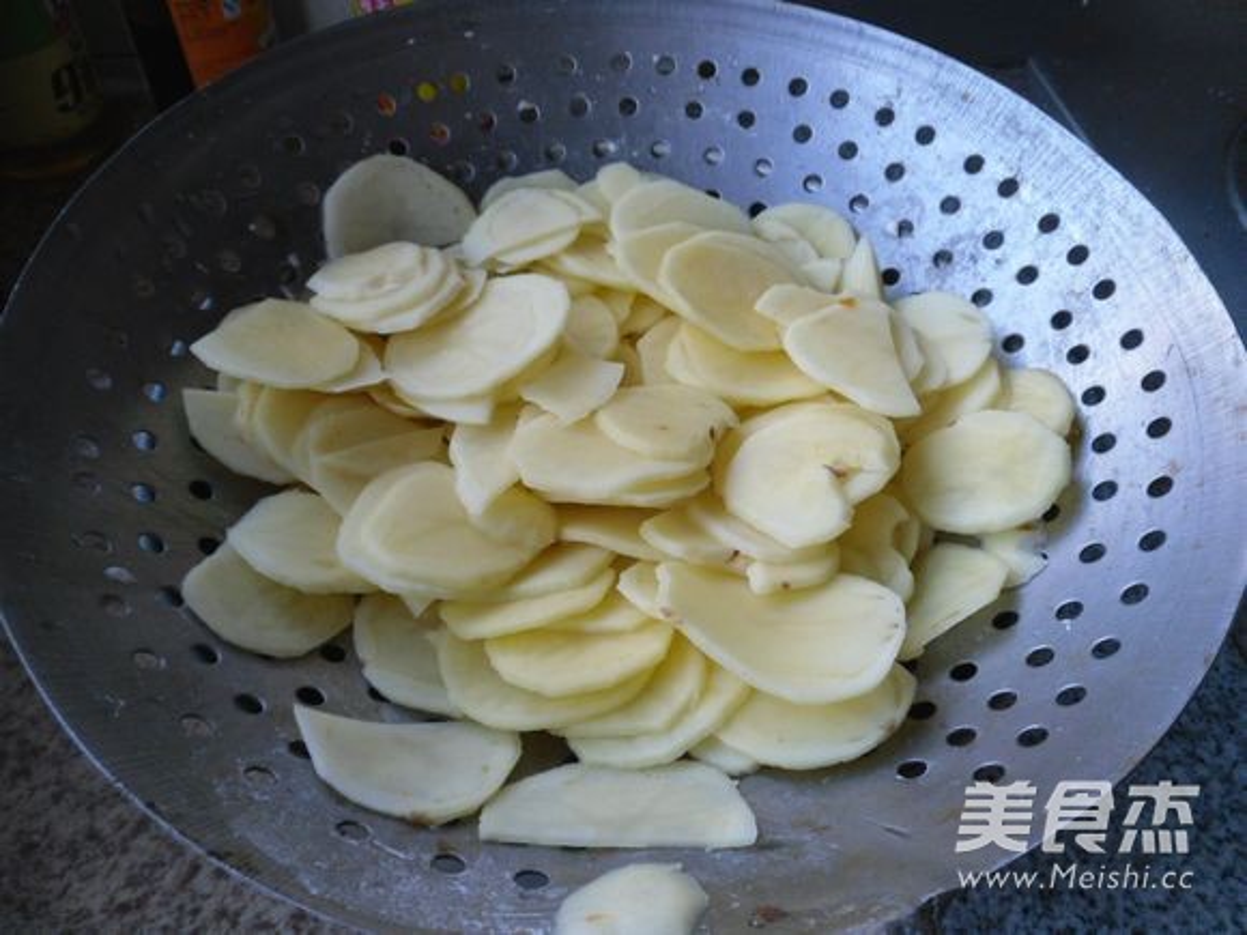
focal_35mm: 28
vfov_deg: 49.7
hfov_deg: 63.4
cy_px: 468
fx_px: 1009
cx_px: 624
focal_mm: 5.1
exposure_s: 1/25
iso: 100
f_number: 3.4
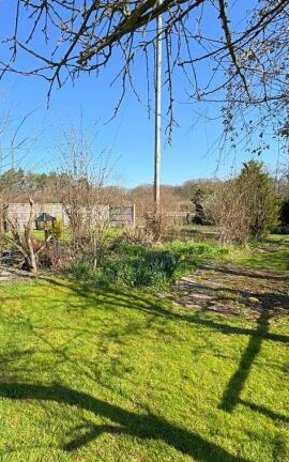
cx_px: 90
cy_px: 230
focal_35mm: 20
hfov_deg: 58.0
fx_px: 252
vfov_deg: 85.1
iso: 40
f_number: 2.2
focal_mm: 2.22
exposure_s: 1/1217
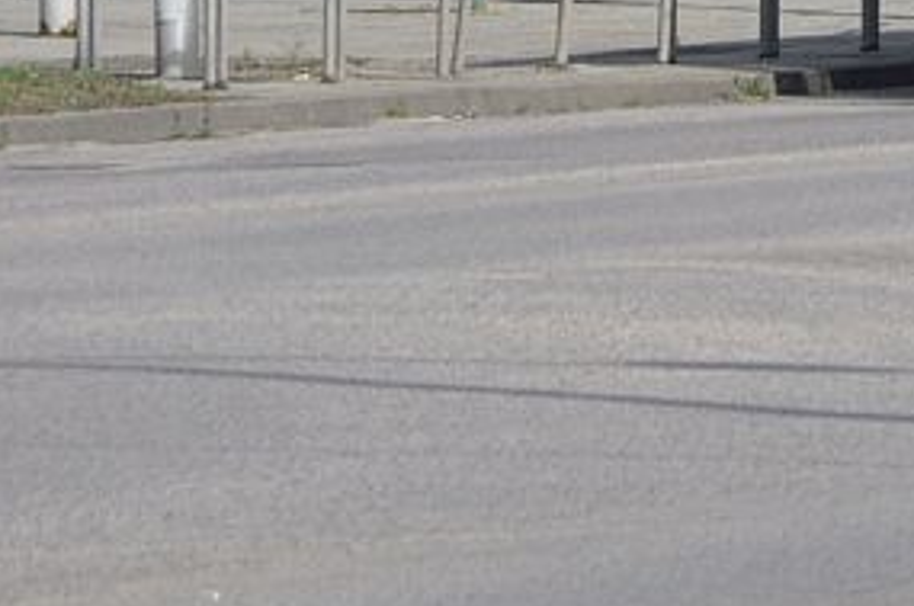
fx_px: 19807
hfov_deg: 2.6
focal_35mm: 781
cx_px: 1512
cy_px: -875
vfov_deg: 1.7
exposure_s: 1/1600
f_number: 6.3
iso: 400
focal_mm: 105
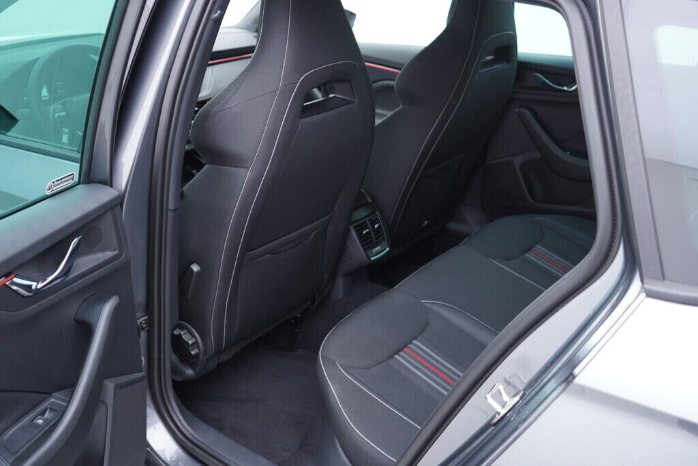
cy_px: 233
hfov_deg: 53.1
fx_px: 698
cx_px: 349
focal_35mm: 36
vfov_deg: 36.9
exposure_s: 1/40
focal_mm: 24
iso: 320
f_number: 2.8
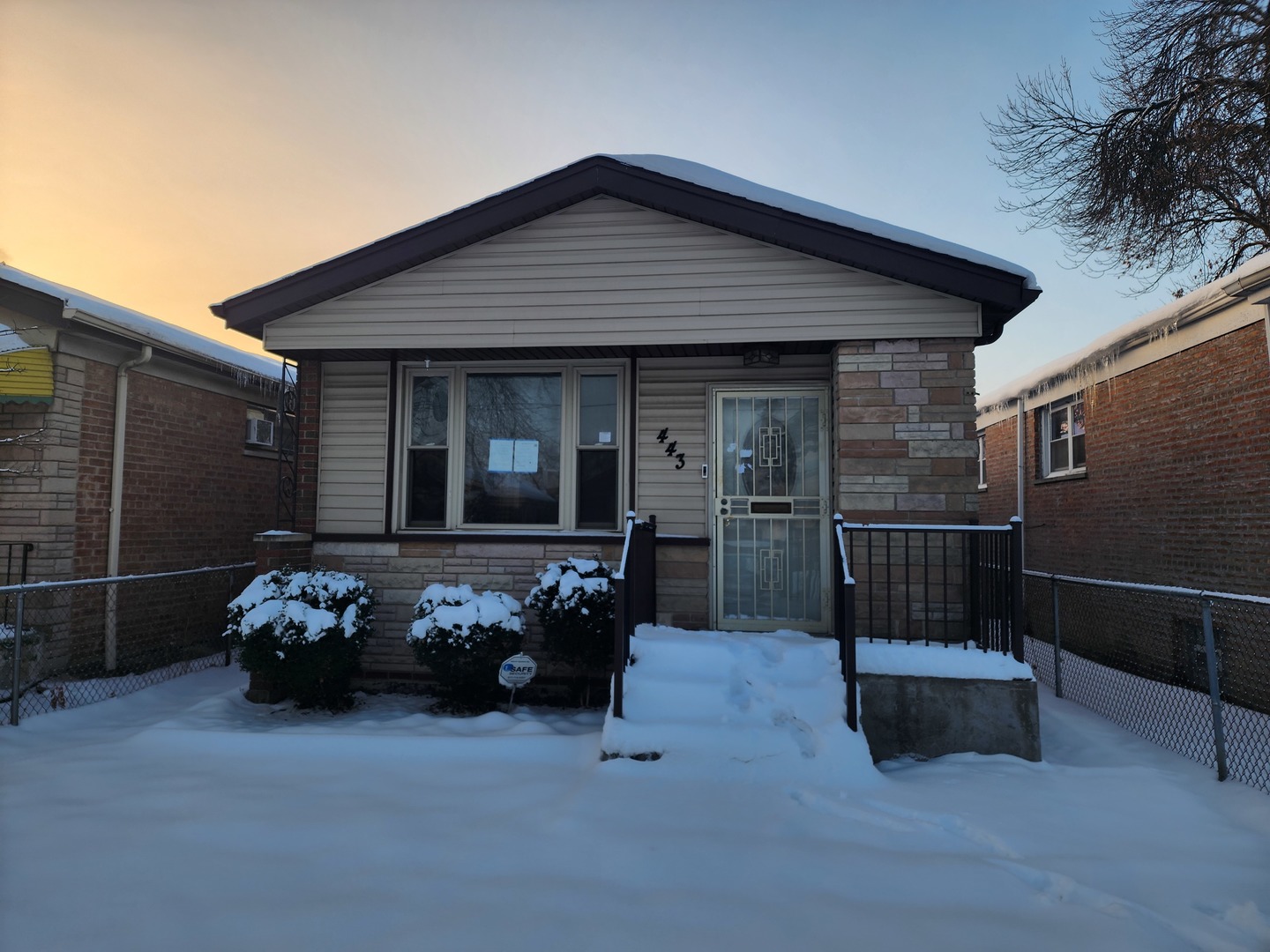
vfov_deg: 58.9
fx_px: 844
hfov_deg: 73.9
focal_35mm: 23
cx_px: 635
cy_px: 476
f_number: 1.8
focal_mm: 6.4
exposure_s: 1/279
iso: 12
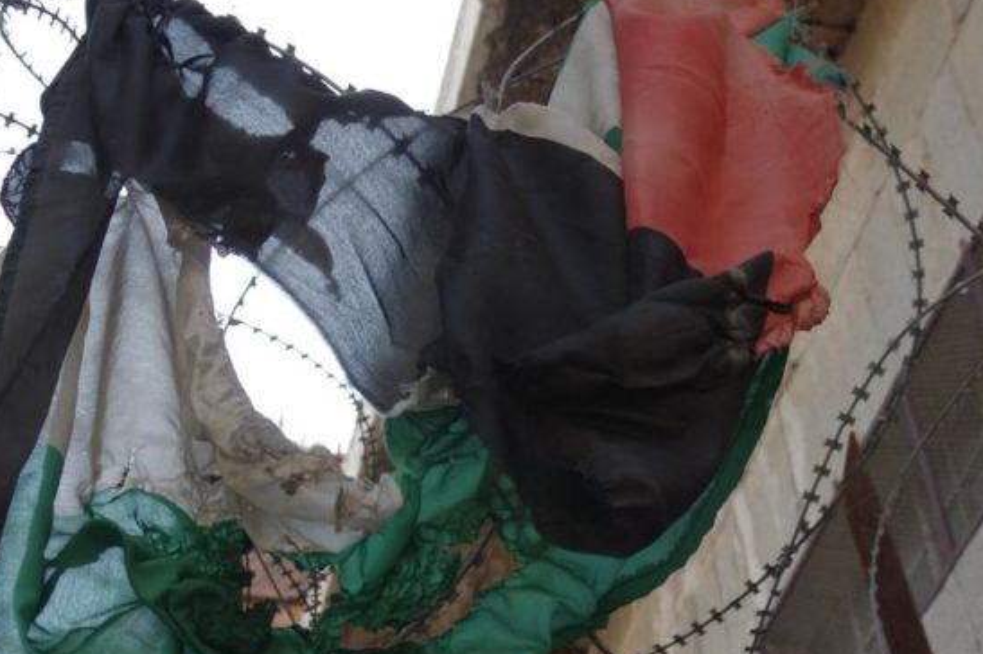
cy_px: 484
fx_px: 1992
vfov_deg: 18.5
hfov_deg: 27.7
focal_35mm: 73
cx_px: 480
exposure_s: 1/160
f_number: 5.6
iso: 200
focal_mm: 26
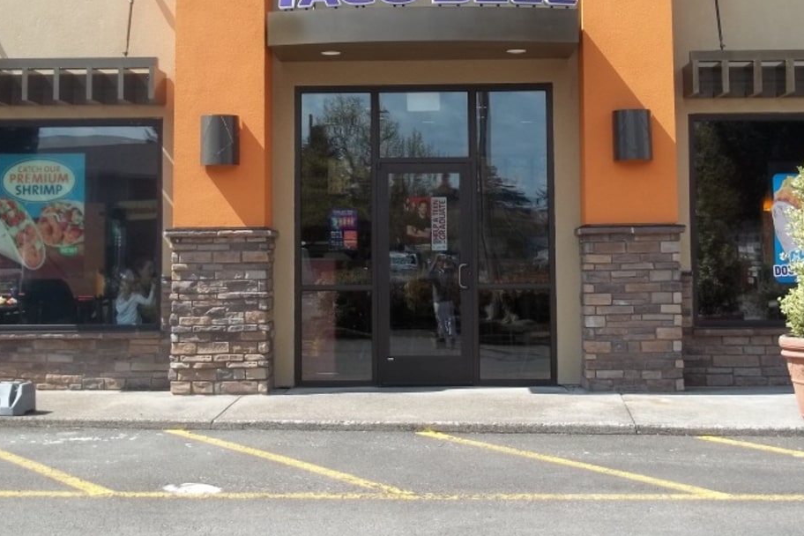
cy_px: 99
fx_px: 1563
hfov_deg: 28.8
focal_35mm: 70
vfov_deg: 19.2
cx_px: 413
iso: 64
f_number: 3.7
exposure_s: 1/400
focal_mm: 8.3
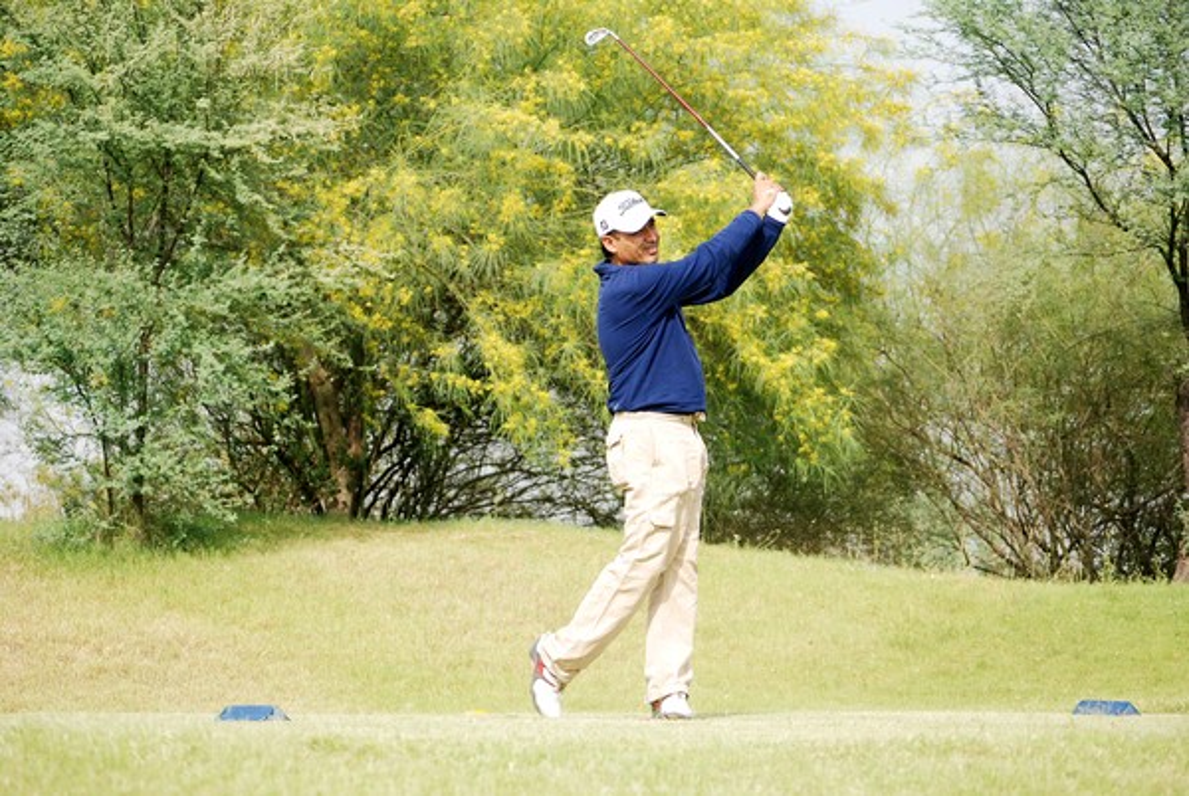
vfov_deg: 12.2
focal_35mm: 112
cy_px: 398
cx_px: 594
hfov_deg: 18.2
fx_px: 3721
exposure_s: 1/400
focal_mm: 75
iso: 200
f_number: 5
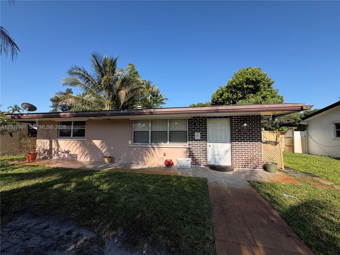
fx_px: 138
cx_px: 170
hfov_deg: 102.1
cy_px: 128
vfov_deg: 85.7
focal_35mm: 14
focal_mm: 2.22
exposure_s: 1/770
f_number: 2.2
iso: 32
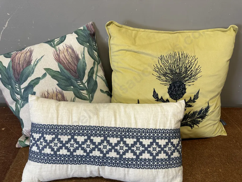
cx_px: 121
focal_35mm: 24
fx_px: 168
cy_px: 91
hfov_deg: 71.6
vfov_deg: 56.8
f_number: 1.78
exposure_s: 1/100
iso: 160
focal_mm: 6.86
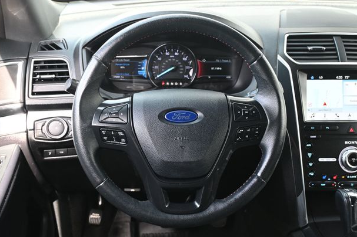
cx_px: 180
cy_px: 120
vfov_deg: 33.7
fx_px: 392
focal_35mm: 40
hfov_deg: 49.0
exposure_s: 1/125
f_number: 4.2
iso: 1000
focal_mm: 25
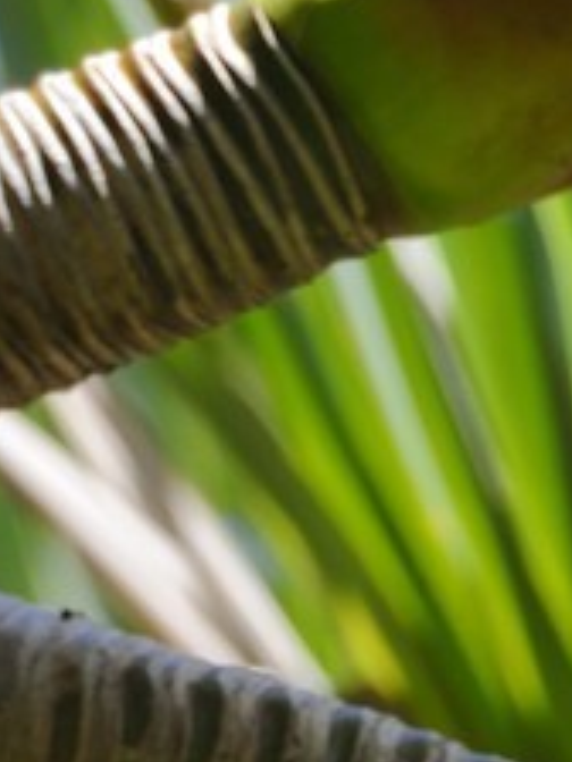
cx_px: 1467
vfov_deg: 1.4
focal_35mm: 1374
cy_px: 2408
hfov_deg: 1.1
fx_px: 30272
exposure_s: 1/200
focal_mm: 200
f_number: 8
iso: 200
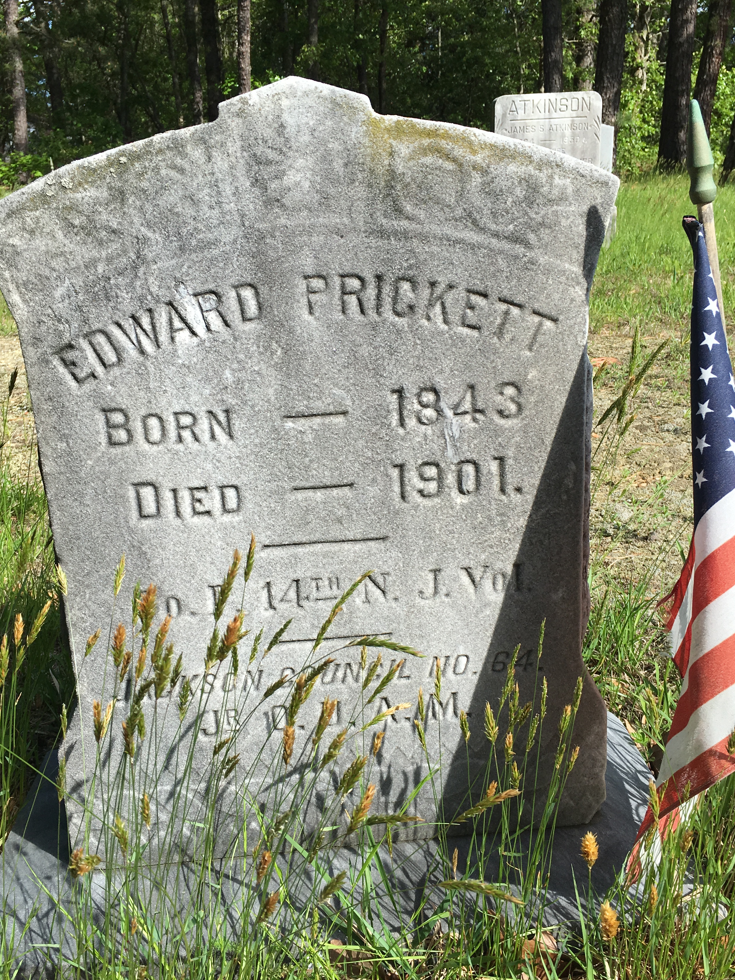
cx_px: 361
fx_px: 991
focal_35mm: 35
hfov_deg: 40.7
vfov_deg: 52.6
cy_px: 492
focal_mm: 4.15
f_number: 2.2
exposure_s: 1/1241
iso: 25
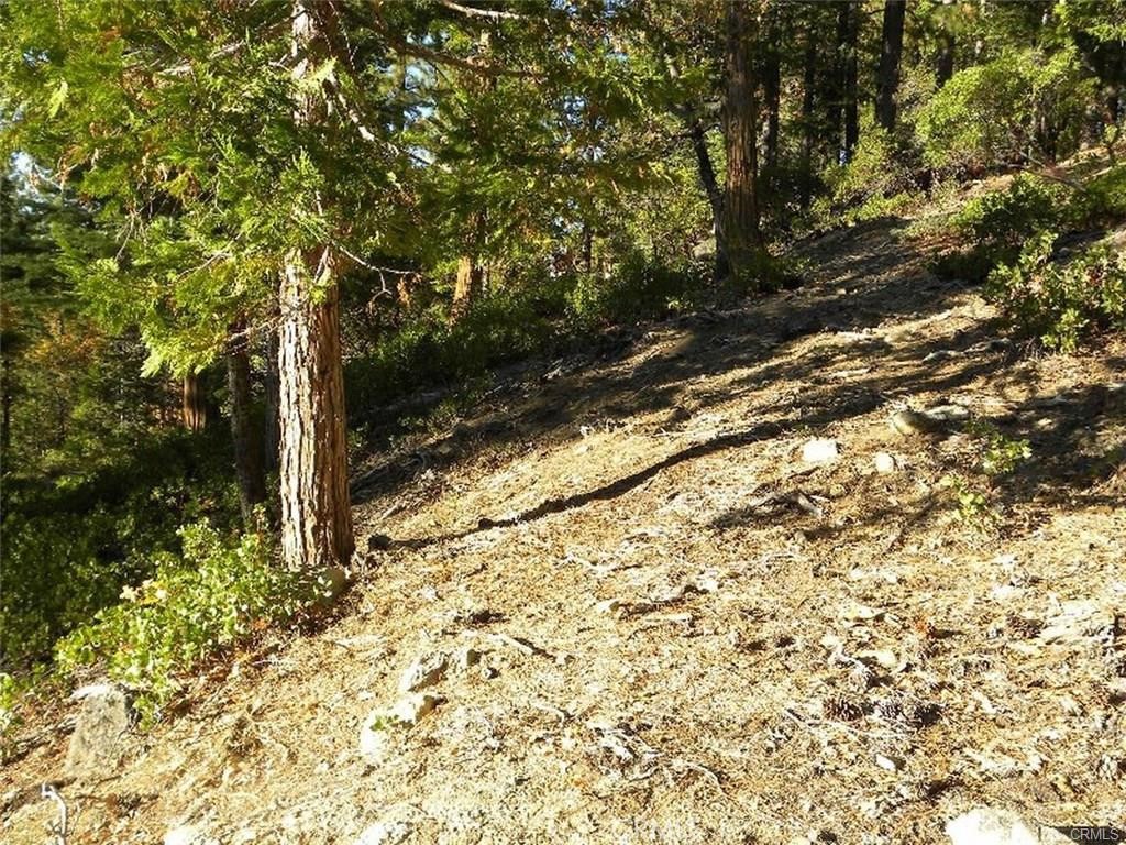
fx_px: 1073
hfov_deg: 55.4
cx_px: 563
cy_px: 422
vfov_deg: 42.9
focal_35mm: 33
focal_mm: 5.9
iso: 64
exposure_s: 1/122
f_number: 4
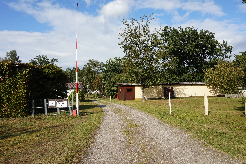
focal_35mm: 24
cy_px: 82
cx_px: 123
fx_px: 164
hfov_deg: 73.8
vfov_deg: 53.1
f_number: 13
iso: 100
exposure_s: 1/100
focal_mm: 16
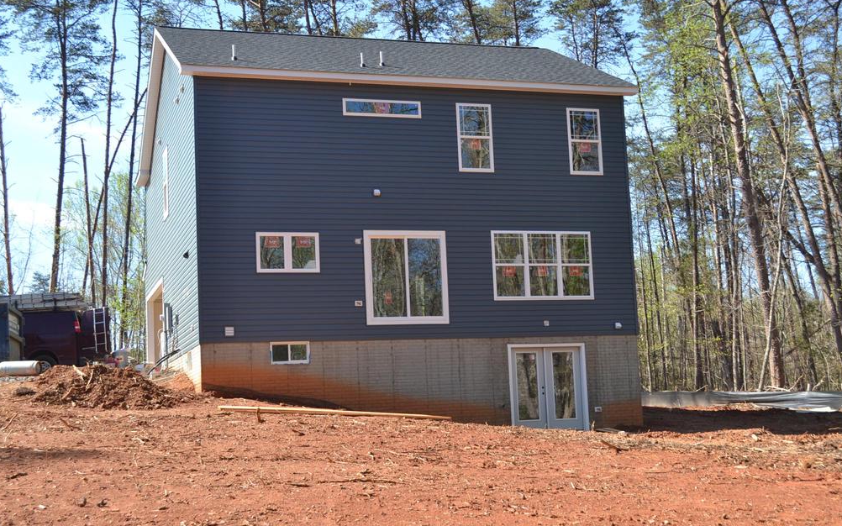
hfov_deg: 40.3
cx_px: 422
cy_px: 275
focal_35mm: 50
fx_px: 1147
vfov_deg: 25.8
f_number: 6.3
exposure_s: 1/125
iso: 100
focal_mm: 32
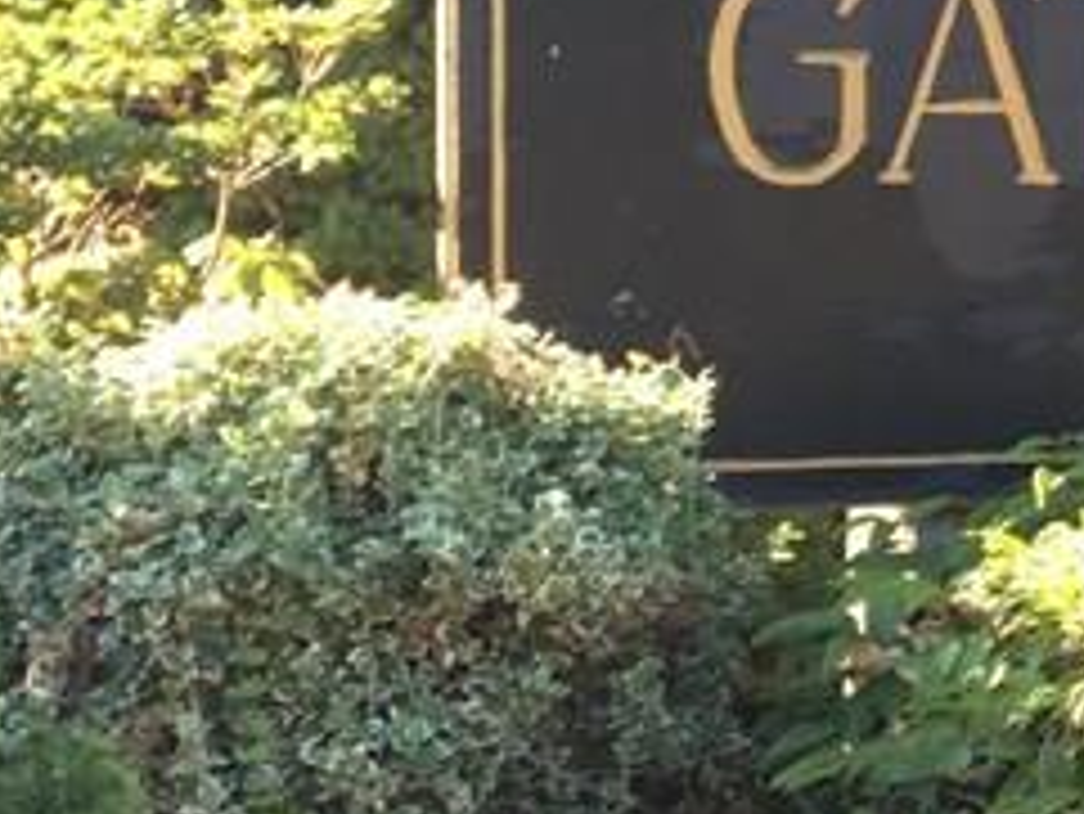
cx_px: 1543
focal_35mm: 123
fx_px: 3854
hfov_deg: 15.0
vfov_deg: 12.0
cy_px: 261
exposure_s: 1/120
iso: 40
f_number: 2.2
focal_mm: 4.15
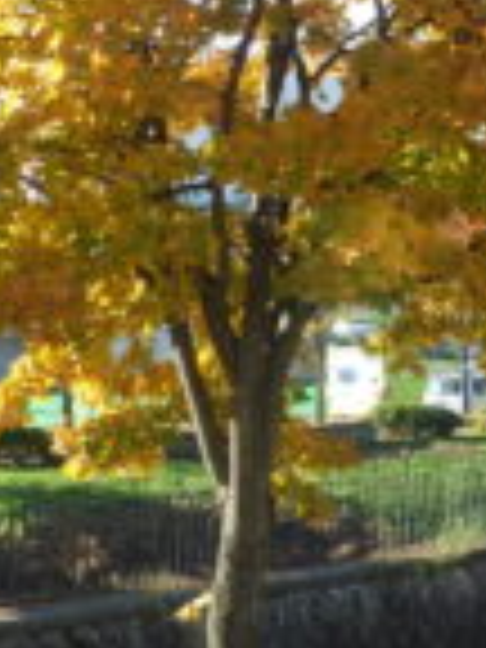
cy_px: 74
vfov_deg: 23.0
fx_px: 1554
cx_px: 270
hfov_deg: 17.8
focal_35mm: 83
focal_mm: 5
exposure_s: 1/250
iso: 125
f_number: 4.2
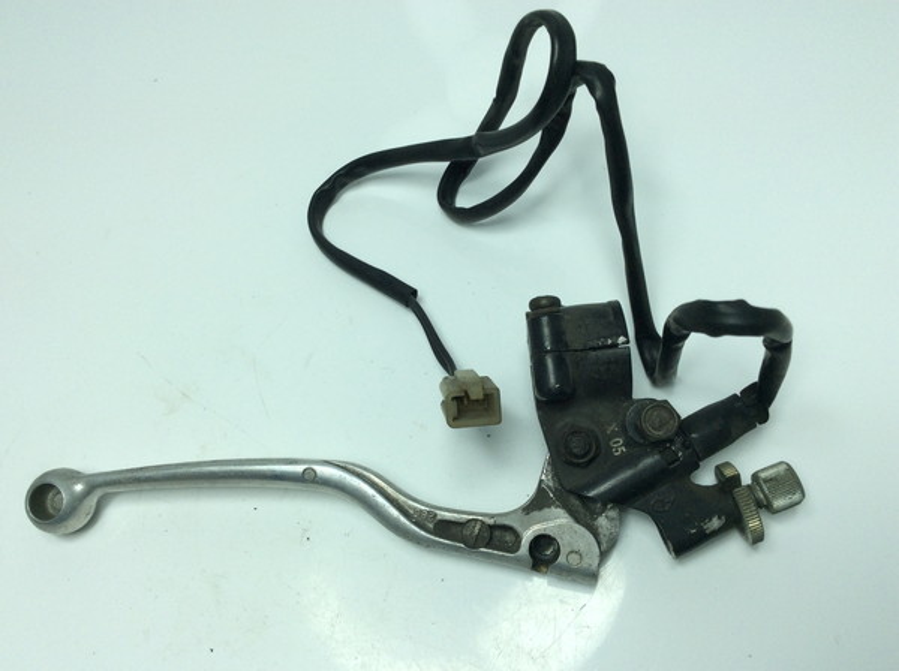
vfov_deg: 44.0
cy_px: 336
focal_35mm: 32
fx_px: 830
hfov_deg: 56.9
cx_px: 450
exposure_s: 1/534
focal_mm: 3.3
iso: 32
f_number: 2.4
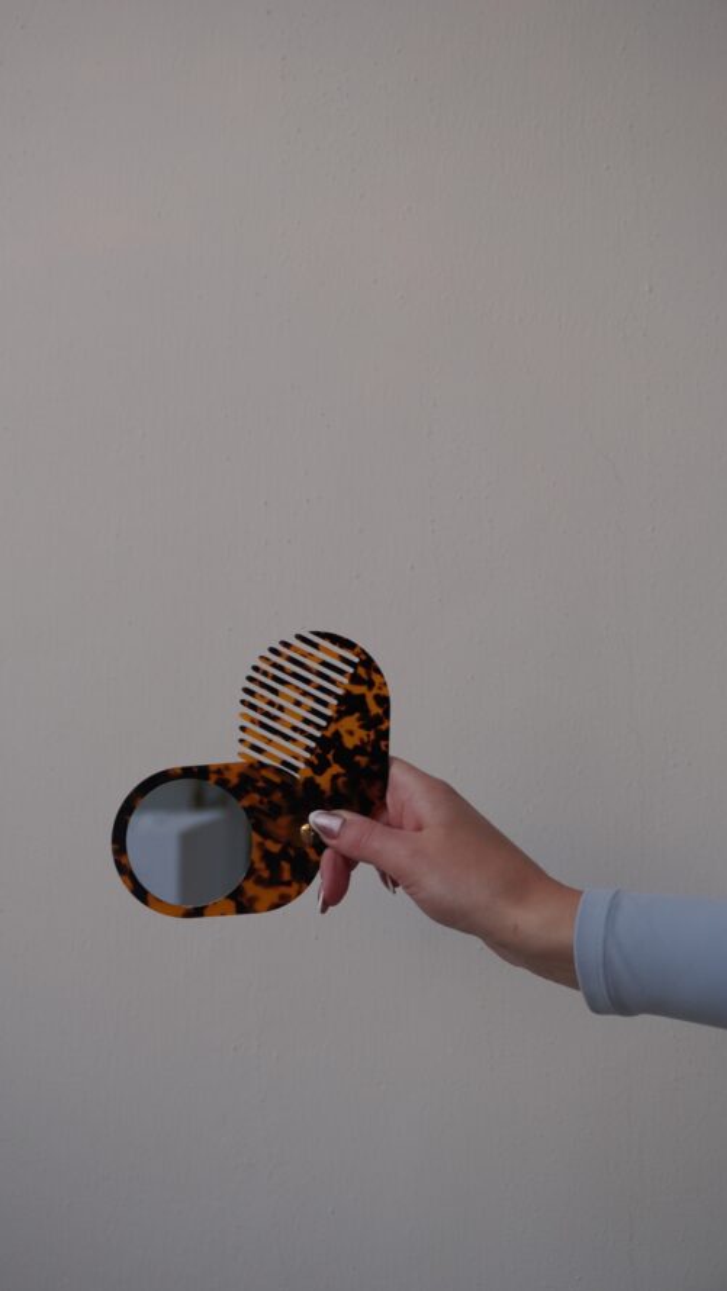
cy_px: 641
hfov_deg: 22.2
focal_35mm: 54
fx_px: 1850
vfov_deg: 38.5
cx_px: 308
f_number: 5
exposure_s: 1/160
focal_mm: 34
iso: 200
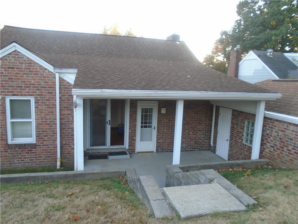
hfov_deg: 67.3
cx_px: 149
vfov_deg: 53.1
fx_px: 224
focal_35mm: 26
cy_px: 112
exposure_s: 1/30
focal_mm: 4.6
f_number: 3.2
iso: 100
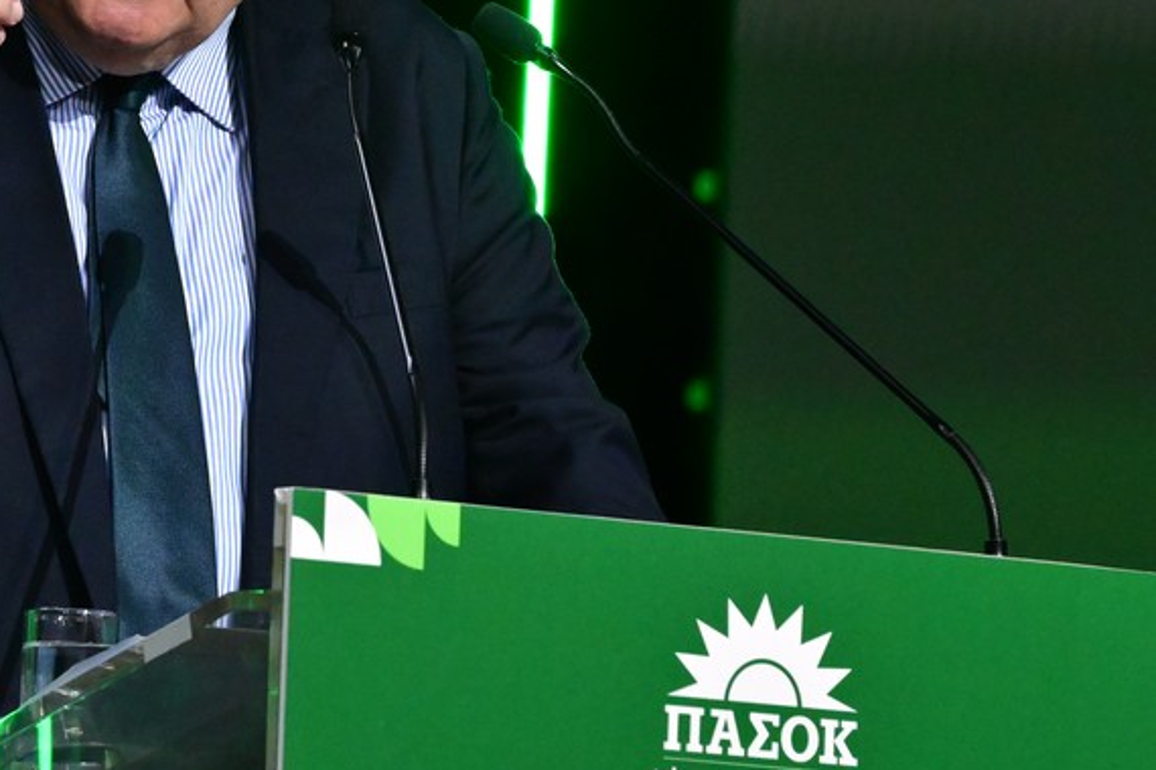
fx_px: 14674
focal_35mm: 457
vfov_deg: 3.0
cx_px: 343
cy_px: 171
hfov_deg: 4.5
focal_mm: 170
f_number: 6.3
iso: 8000
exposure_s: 1/400
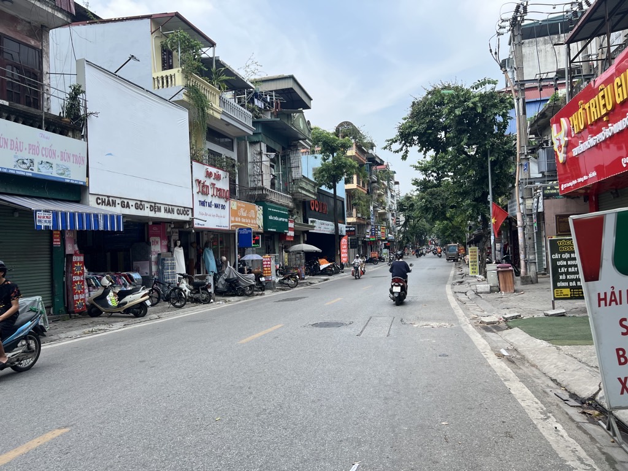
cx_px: 314
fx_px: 472
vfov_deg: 53.1
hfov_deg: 67.3
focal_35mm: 26
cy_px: 236
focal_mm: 5.7
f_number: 1.5
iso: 50
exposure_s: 1/1901
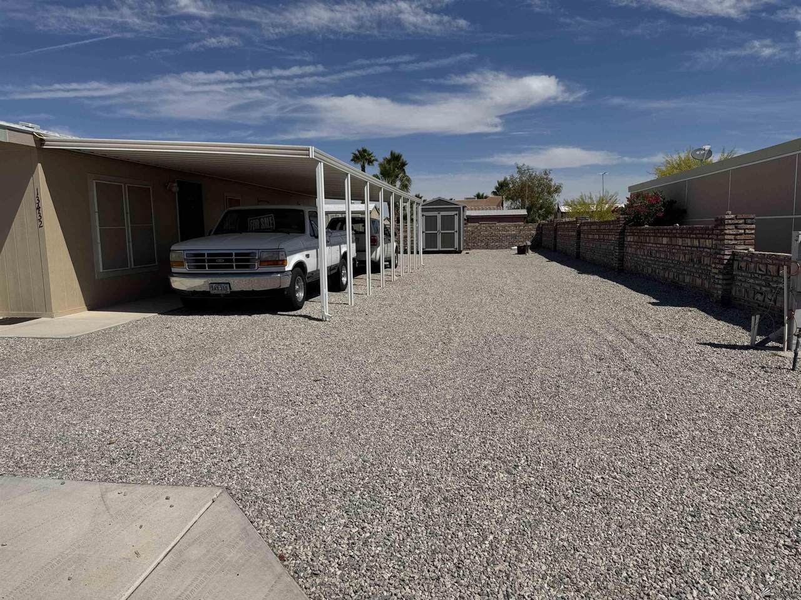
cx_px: 400
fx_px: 555
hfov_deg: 71.6
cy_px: 300
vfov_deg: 56.8
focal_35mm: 24
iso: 80
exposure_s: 1/12346
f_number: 1.78
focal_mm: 6.76
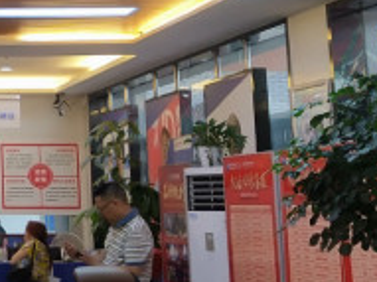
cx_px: -233
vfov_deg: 12.5
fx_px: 1284
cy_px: 41
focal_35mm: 118
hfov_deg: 15.1
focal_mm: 3.95
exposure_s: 1/50
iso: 142
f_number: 1.8
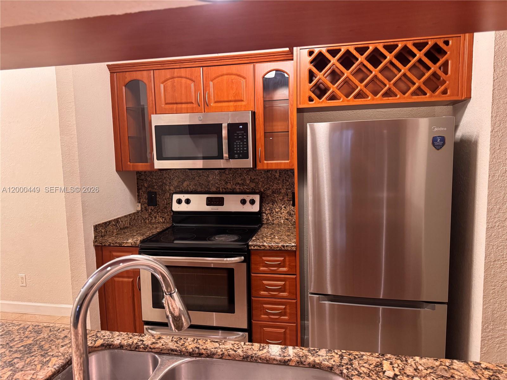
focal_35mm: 24
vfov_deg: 56.8
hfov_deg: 71.6
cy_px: 190
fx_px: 352
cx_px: 254
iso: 500
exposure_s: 1/60
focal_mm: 6.76
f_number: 1.78
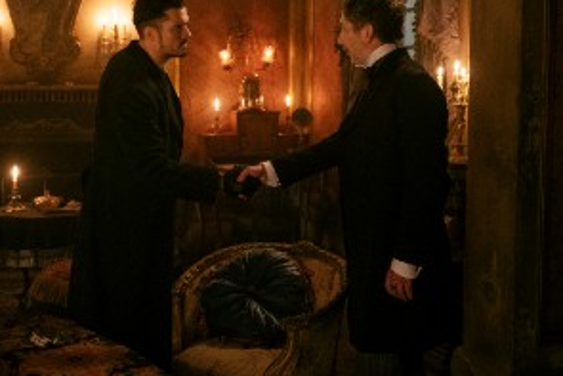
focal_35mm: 43
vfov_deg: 31.1
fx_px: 673
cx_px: 222
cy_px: 148
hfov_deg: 45.1
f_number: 3.6
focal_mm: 22
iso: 6400
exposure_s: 1/60
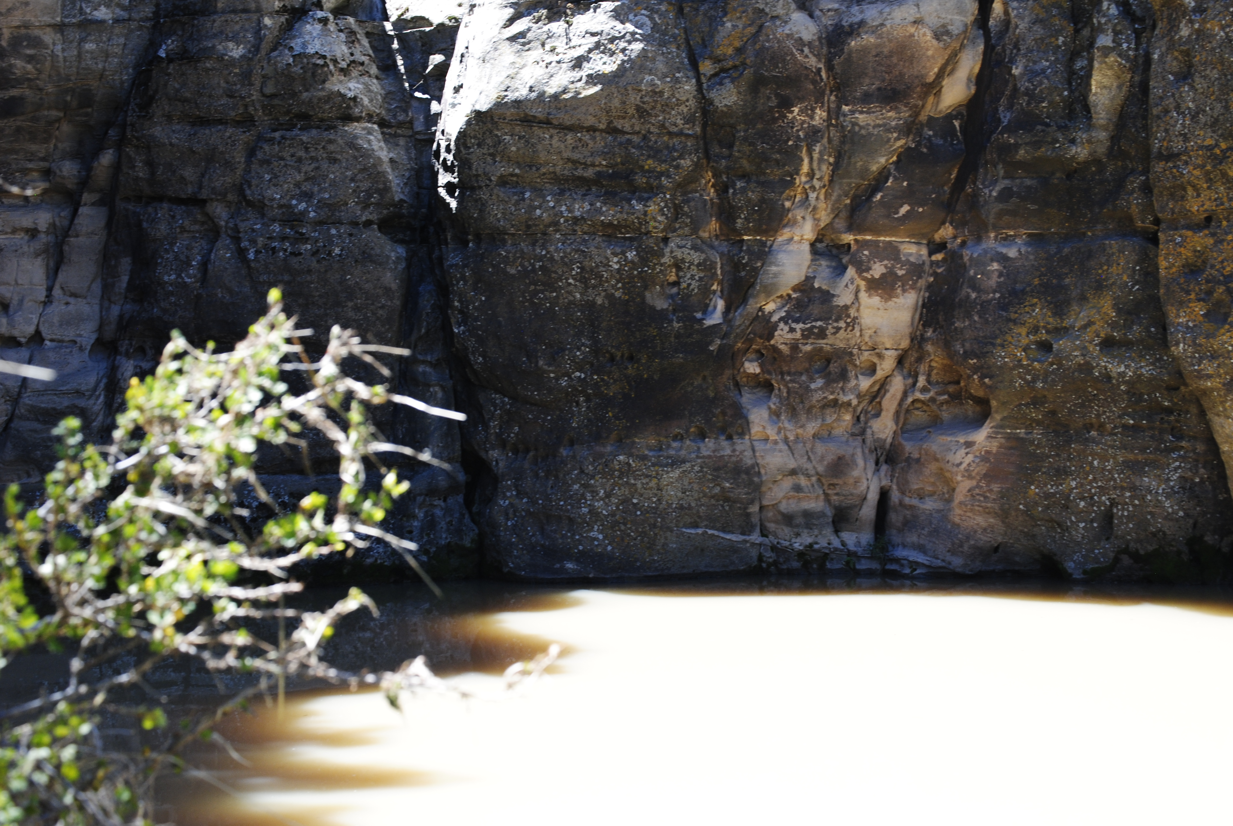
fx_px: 2829
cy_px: 413
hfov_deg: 24.6
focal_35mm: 82
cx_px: 616
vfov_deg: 16.6
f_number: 8
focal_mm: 55
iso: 200
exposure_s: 1/80
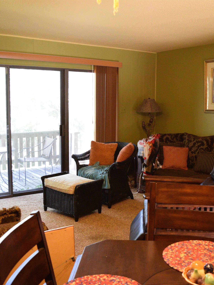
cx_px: 128
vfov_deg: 47.9
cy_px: 143
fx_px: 321
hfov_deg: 36.7
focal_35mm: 39
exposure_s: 1/125
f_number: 3.5
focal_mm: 18
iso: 3200
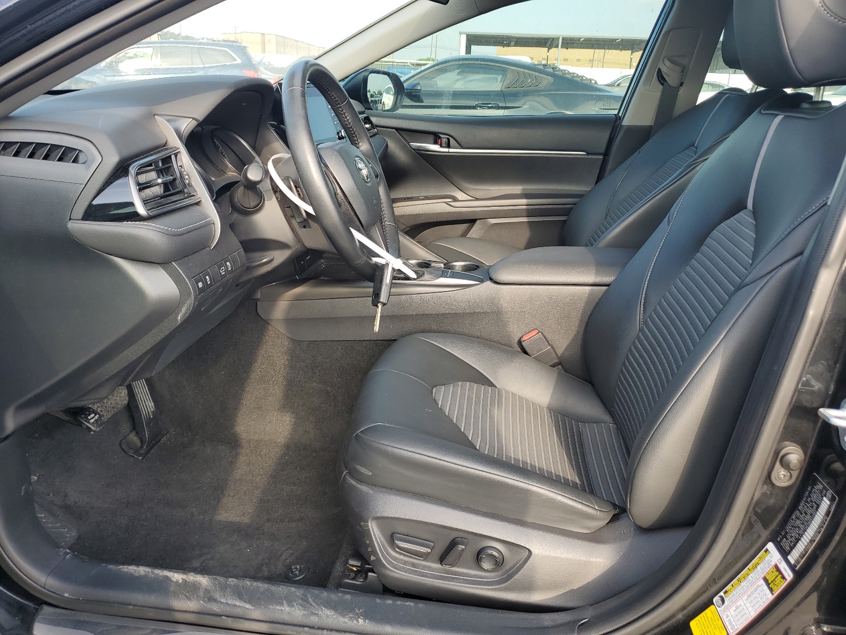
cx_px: 423
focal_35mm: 26
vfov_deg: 53.1
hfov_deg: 67.3
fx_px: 635
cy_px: 318
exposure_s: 1/294
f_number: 1.5
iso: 50
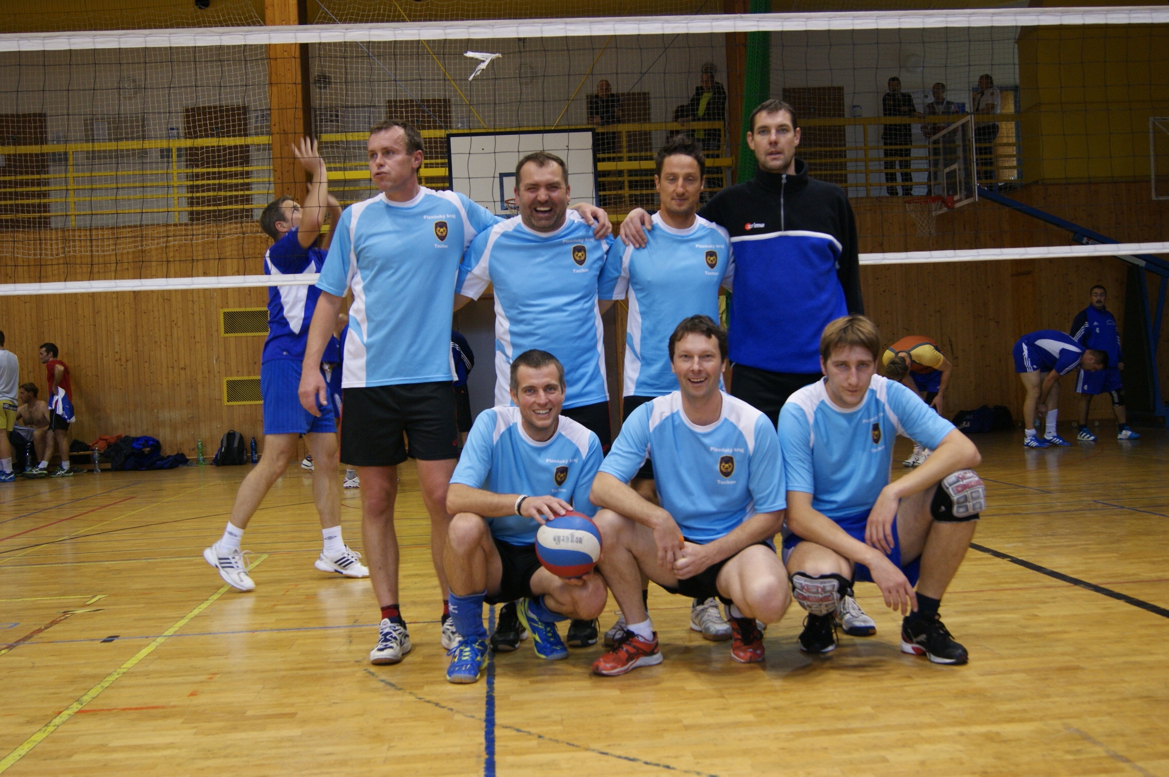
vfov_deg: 34.1
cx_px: 584
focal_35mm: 39
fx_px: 1265
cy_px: 388
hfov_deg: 49.6
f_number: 4.5
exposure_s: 1/60
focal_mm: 26
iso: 400
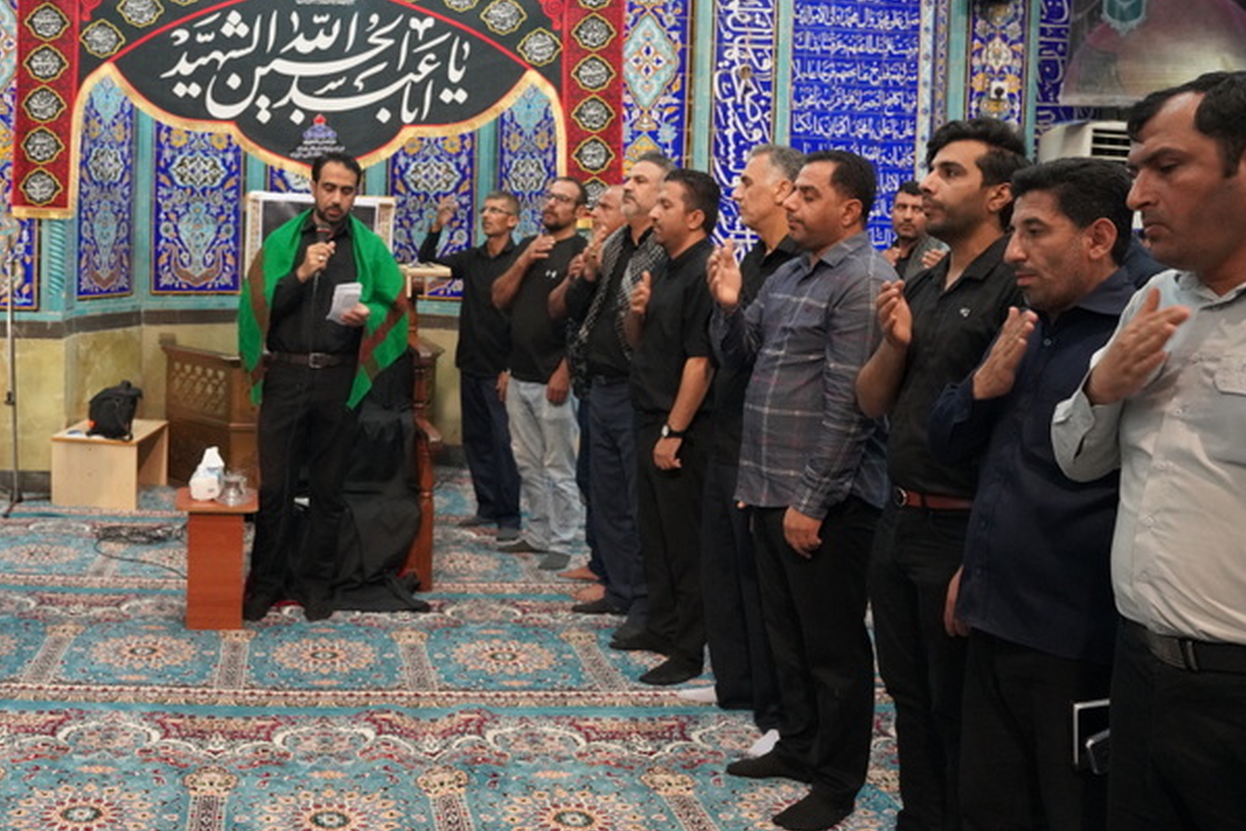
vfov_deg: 36.7
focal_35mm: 36
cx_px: 320
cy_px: 326
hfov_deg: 51.0
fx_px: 1246
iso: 5000
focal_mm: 24
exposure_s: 1/160
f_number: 4
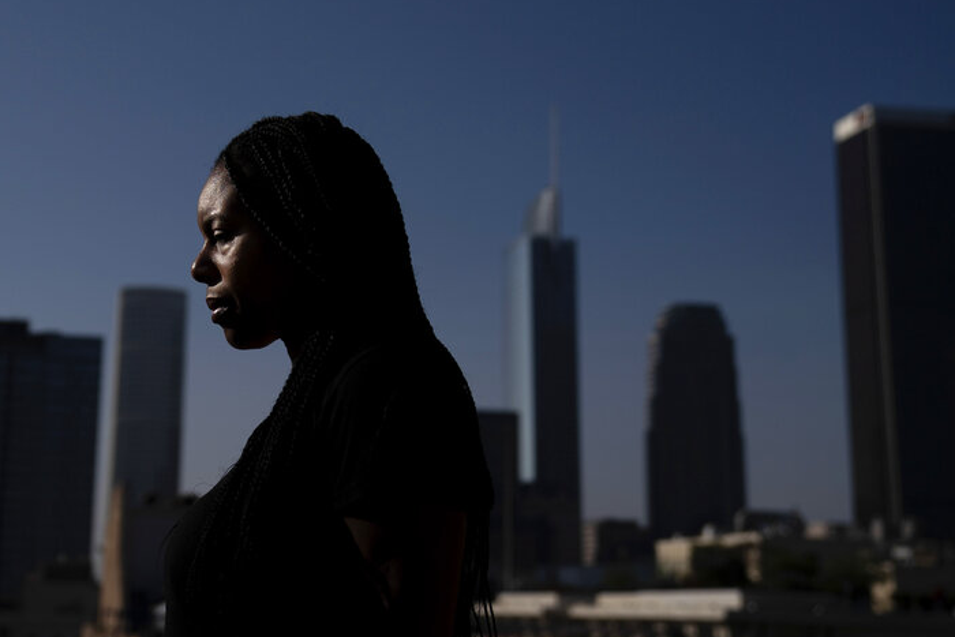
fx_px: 1592
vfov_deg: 22.6
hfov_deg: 33.1
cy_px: 228
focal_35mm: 60
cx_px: 326
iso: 125
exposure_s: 1/10000
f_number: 3.2
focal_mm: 41
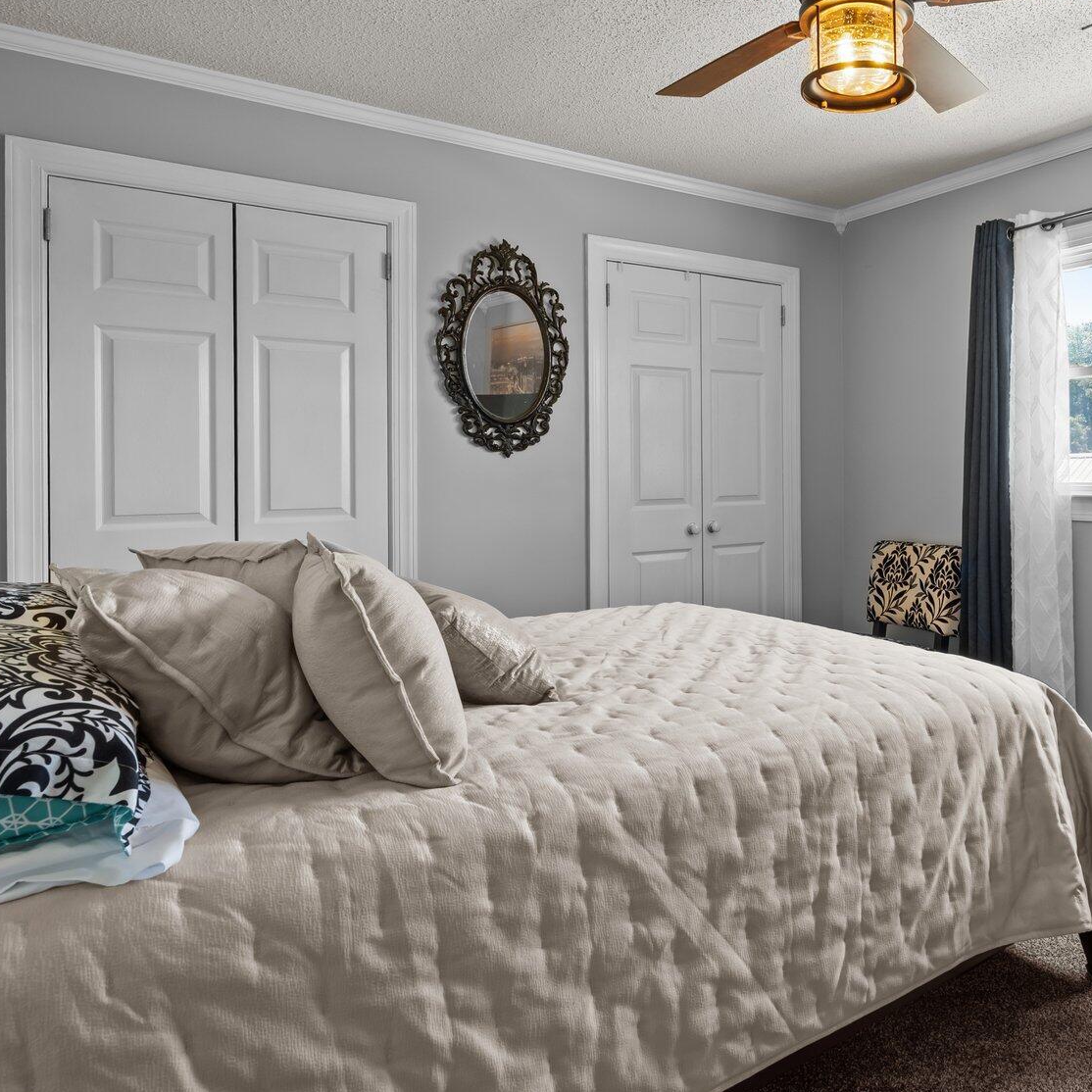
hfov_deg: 59.9
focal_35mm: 25
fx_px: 892
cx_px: 806
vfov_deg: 62.7
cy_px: 470
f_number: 8
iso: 400
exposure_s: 1/6
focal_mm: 16
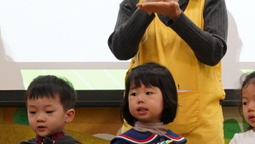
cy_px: 133
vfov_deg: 9.4
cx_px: 225
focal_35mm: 128
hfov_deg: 16.6
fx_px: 866
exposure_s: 1/160
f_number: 5.6
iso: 2500
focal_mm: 29
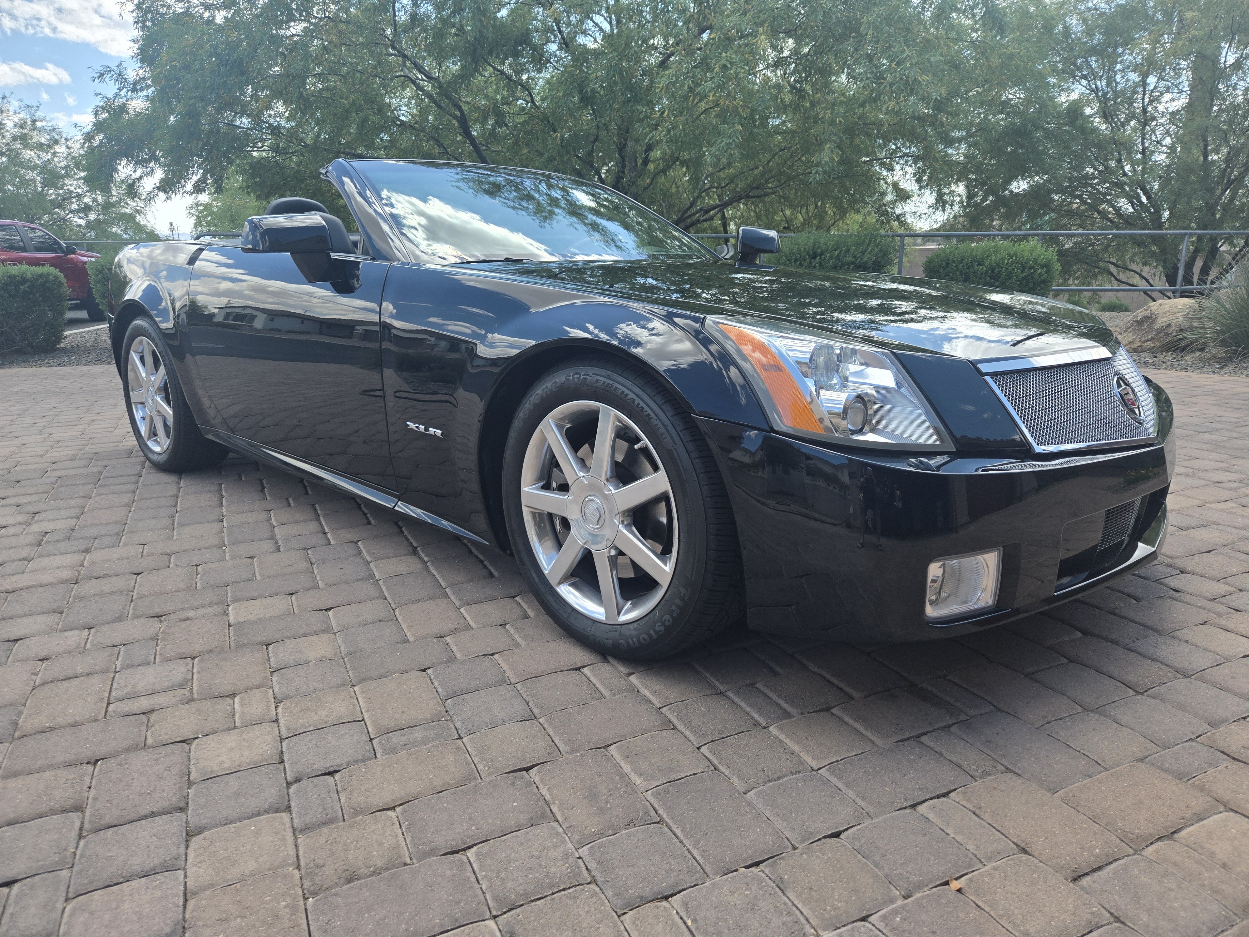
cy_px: 468
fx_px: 830
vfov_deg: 58.9
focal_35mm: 23
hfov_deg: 73.9
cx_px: 624
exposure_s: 1/2122
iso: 80
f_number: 1.8
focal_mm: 5.4
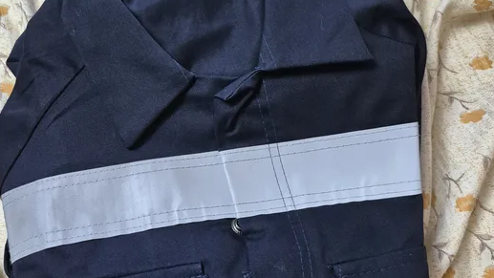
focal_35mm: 31
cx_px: 198
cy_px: 143
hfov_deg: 62.1
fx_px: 406
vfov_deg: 37.8
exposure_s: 1/100
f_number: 1.8
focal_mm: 5.4
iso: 800
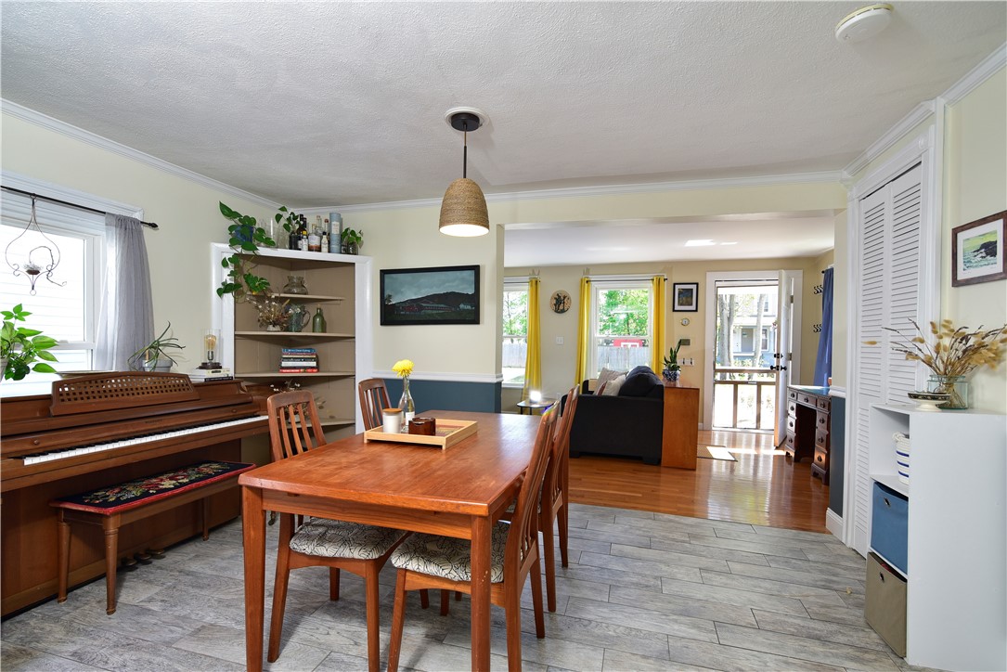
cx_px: 504
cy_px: 336
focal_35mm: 16
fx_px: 448
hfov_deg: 96.7
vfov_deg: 73.8
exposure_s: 1/50
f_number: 8
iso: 400
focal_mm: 16
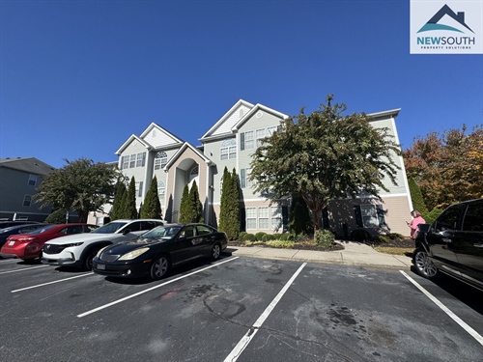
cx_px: 242
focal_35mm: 14
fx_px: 195
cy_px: 181
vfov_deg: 85.7
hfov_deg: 102.1
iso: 50
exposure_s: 1/2770
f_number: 2.2
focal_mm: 2.22
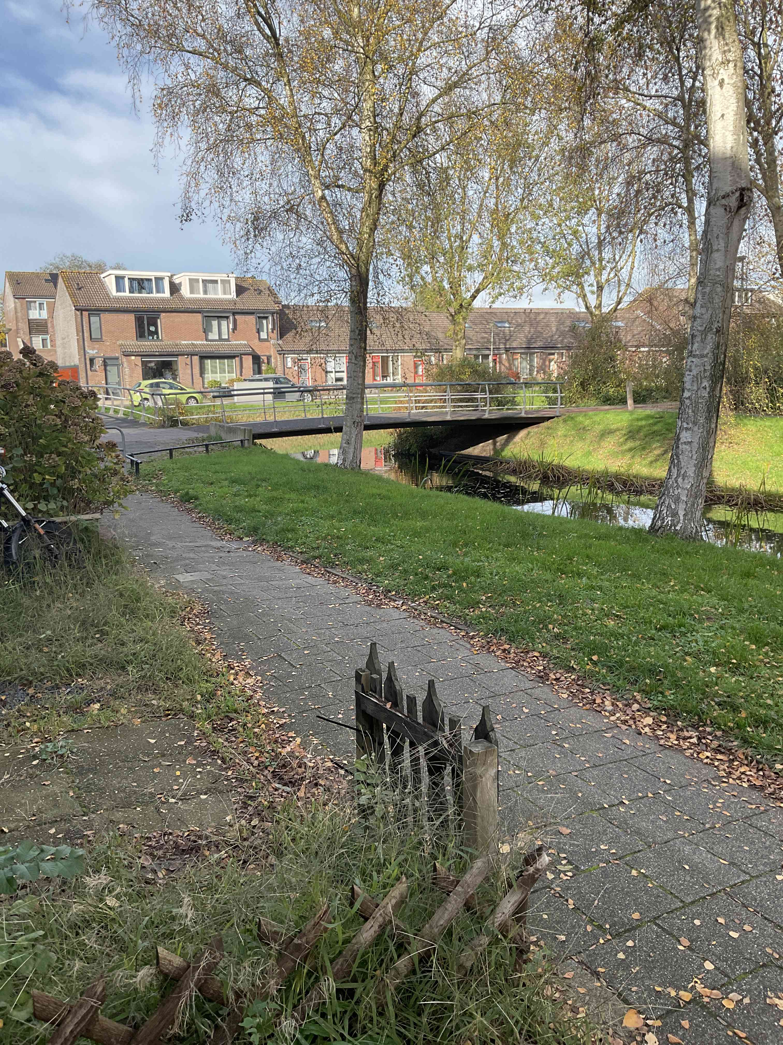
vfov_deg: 61.7
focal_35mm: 29
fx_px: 875
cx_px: 392
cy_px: 522
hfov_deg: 48.2
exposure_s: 1/580
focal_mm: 3
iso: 16
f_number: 1.8
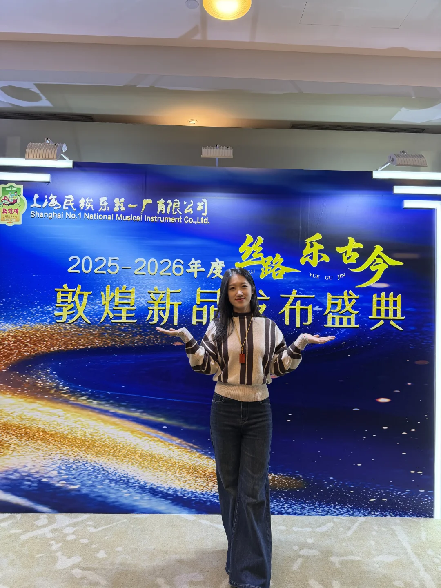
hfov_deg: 56.8
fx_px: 408
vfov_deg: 71.6
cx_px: 220
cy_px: 294
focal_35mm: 24
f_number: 1.78
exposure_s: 1/100
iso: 100
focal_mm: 6.76
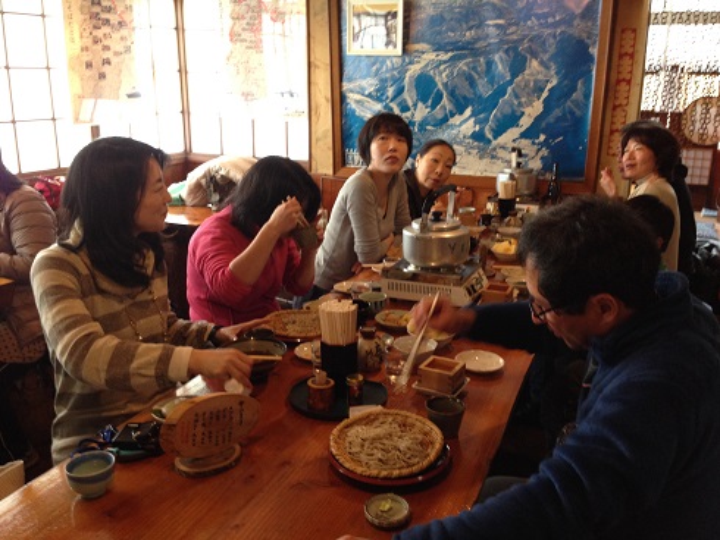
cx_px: 360
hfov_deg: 55.3
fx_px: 687
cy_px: 270
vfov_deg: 43.0
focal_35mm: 33
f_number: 2.4
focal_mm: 4.12
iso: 125
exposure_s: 1/20
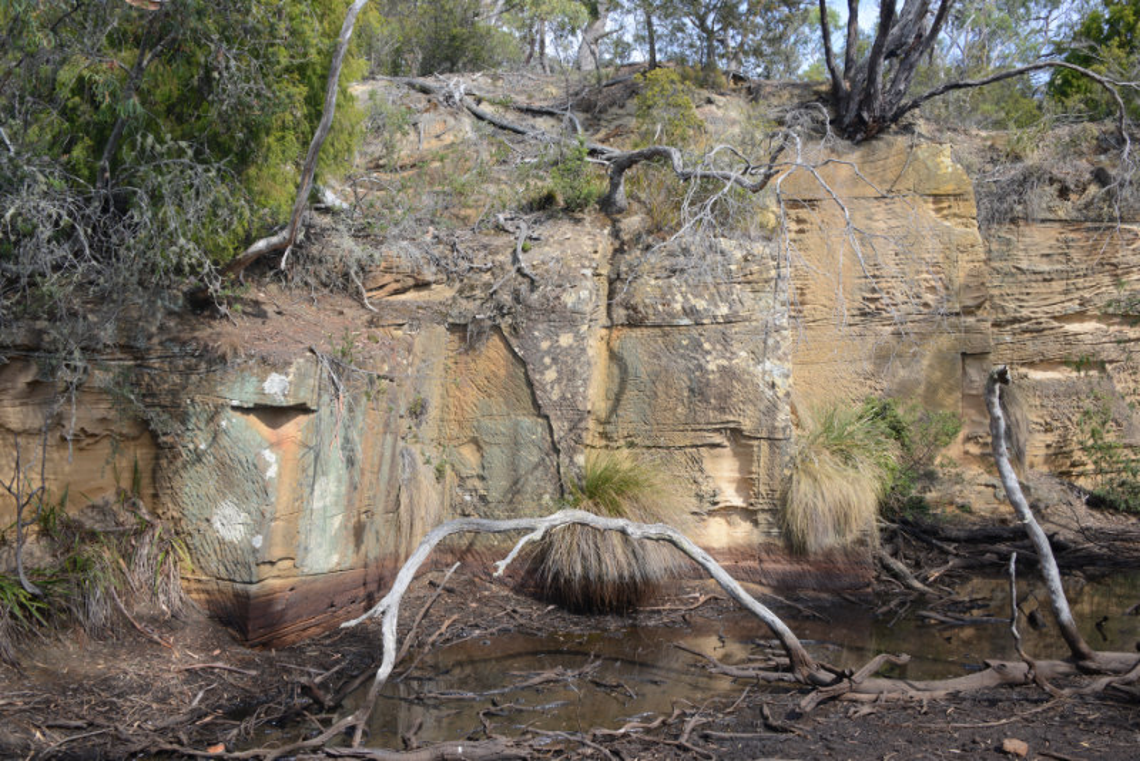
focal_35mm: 28
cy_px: 380
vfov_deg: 46.4
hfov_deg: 65.5
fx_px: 887
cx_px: 570
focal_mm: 28
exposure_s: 1/160
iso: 320
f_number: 11
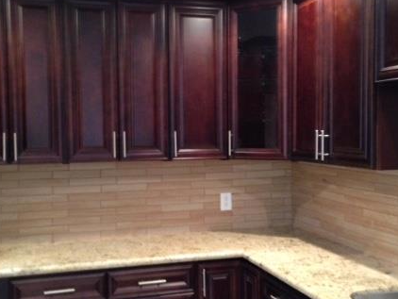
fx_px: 575
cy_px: 156
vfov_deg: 29.1
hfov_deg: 38.2
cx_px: 198
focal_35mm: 50
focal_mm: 4.12
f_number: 2.4
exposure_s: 1/15
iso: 320
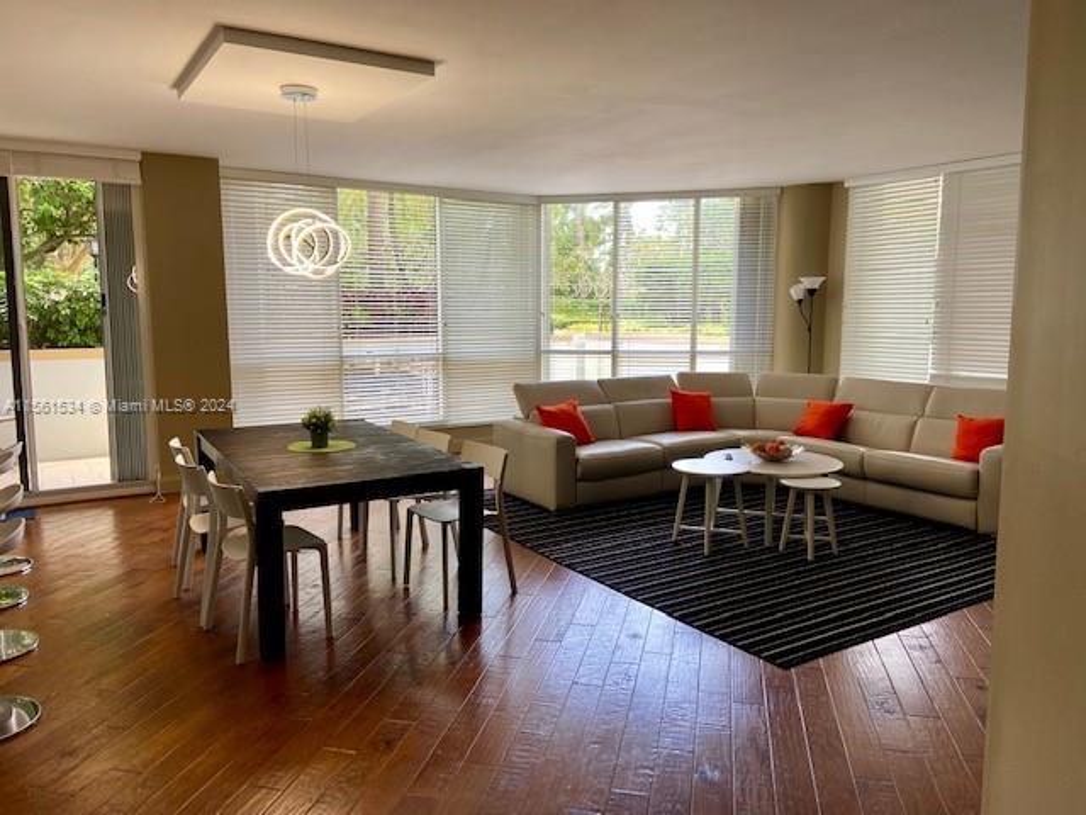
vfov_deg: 53.1
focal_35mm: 26
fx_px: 816
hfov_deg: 67.3
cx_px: 543
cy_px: 408
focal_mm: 4.25
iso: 80
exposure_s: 1/120
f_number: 1.8
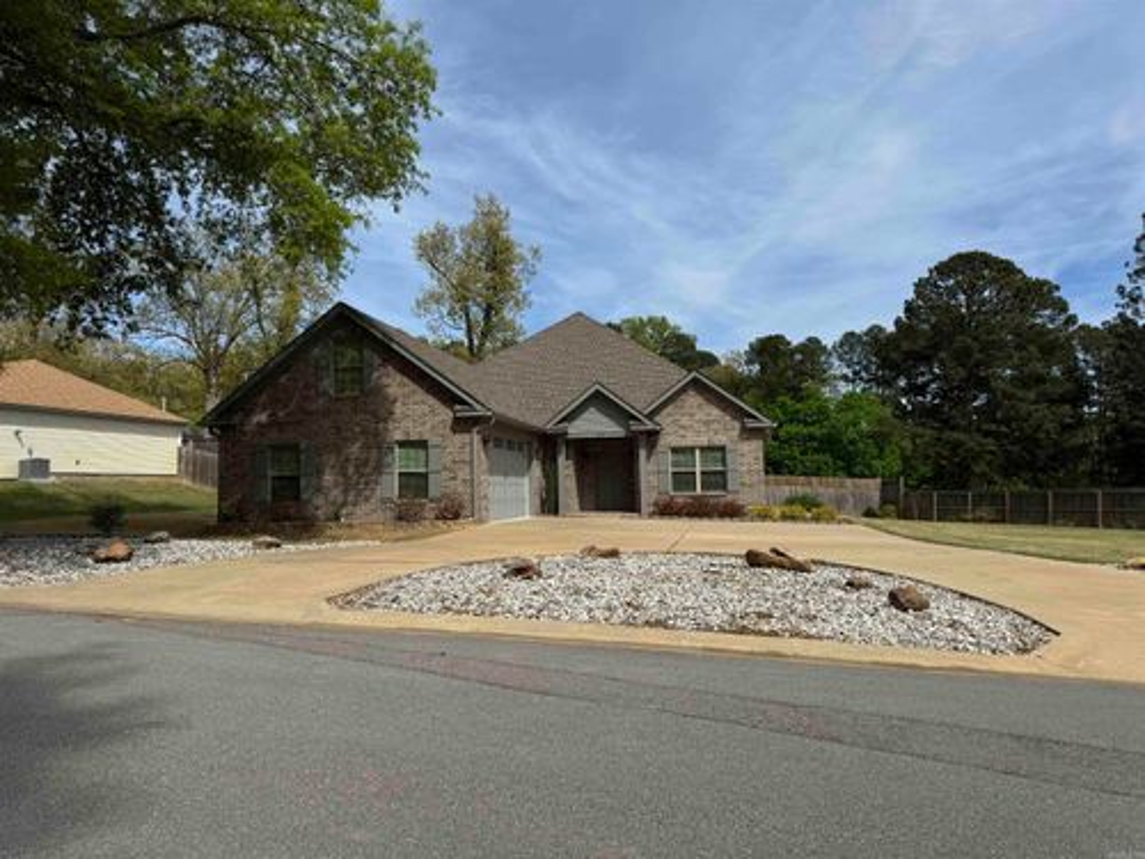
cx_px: 572
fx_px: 794
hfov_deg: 71.6
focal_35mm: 24
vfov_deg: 56.8
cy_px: 430
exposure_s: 1/6410
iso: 80
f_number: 1.78
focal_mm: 6.76
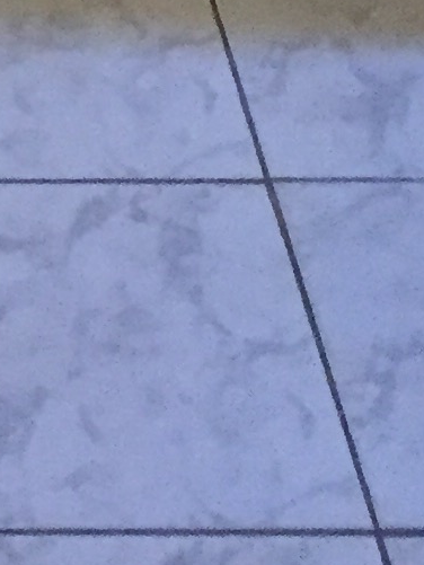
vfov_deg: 8.4
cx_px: -448
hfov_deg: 7.5
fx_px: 3085
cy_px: -1261
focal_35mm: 189
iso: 250
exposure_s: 1/33
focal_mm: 4.15
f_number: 2.2
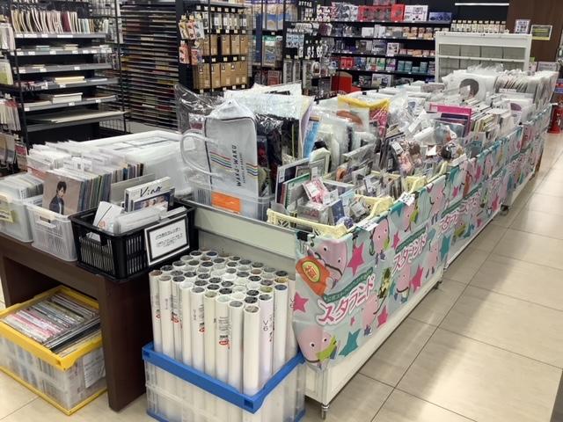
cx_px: 282
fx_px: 504
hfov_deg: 58.4
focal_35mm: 31
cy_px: 211
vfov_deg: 45.4
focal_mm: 3.3
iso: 80
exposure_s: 1/50
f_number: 2.4
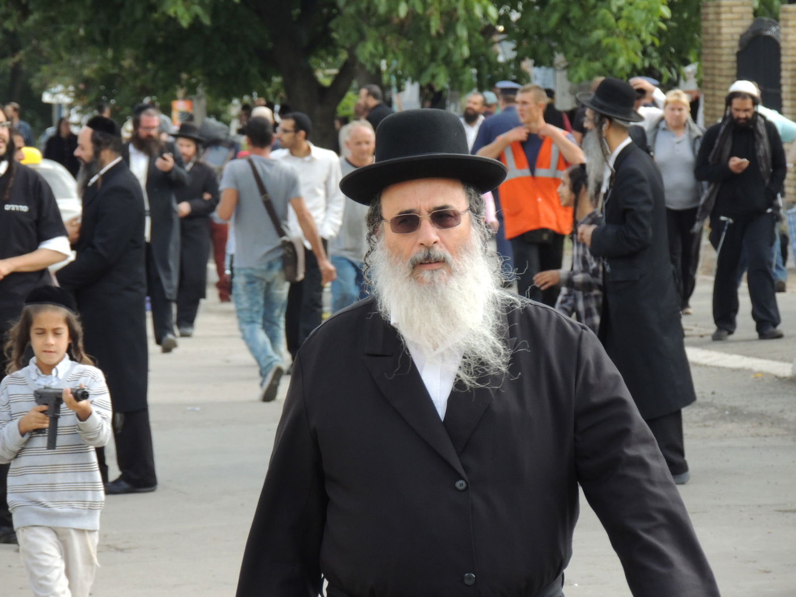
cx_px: 398
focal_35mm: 325
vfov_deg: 4.6
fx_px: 7473
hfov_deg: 6.1
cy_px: 298
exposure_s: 1/400
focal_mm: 57.9
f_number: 4.8
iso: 400
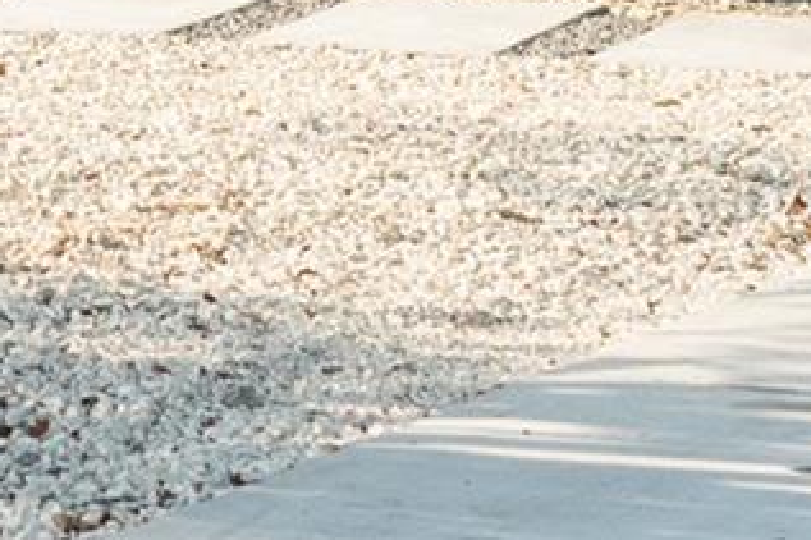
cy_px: -498
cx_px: -299
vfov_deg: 5.9
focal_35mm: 226
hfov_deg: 8.9
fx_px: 5088
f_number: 8
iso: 100
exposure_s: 1/8
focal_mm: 35
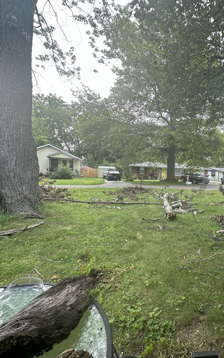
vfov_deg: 85.1
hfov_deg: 54.5
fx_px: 195
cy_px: 177
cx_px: 187
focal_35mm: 20
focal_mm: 2.22
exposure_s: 1/245
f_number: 2.2
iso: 40
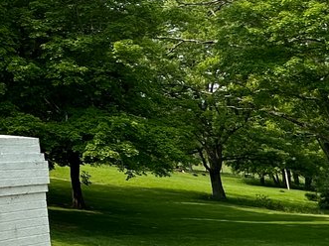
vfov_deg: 22.1
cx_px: -220
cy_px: 0
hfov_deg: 22.2
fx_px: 608
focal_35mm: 64
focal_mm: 2.22
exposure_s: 1/1531
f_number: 2.2
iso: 50
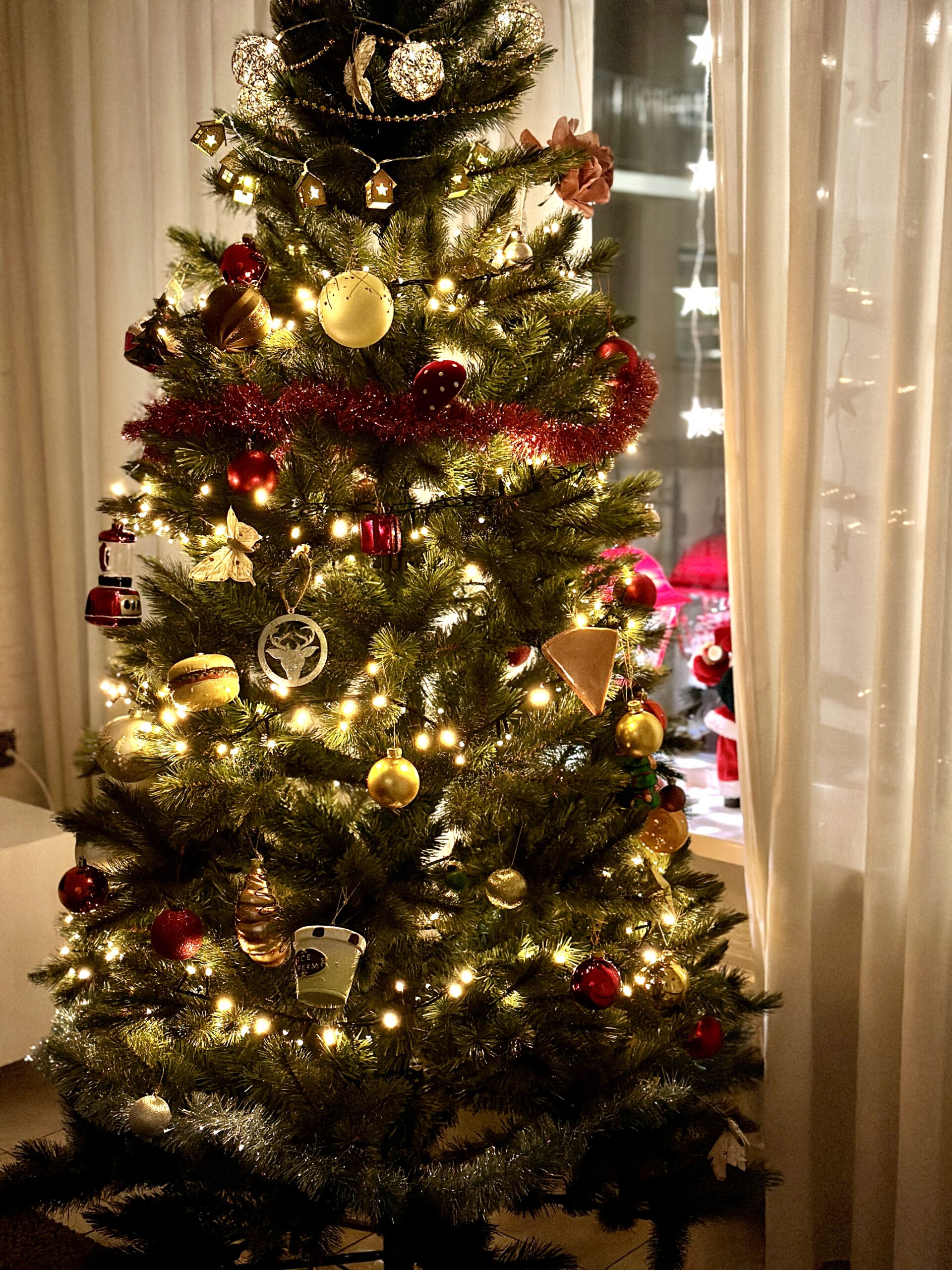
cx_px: 476
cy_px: 635
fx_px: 1760
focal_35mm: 48
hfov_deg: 30.3
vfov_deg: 39.7
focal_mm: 6.86
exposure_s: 1/15
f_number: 1.78
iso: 1250
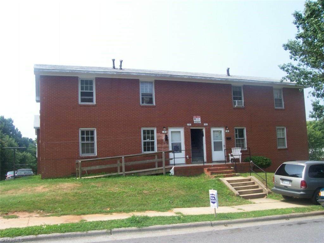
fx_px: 318
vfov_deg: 41.8
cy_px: 122
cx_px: 162
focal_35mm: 34
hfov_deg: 54.0
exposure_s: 1/277
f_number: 5.1
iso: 80
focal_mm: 5.6
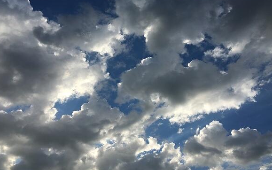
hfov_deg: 56.7
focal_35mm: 34
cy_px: 76
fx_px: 252
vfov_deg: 37.2
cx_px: 138
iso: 25
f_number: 2.2
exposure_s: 1/3497
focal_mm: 4.15
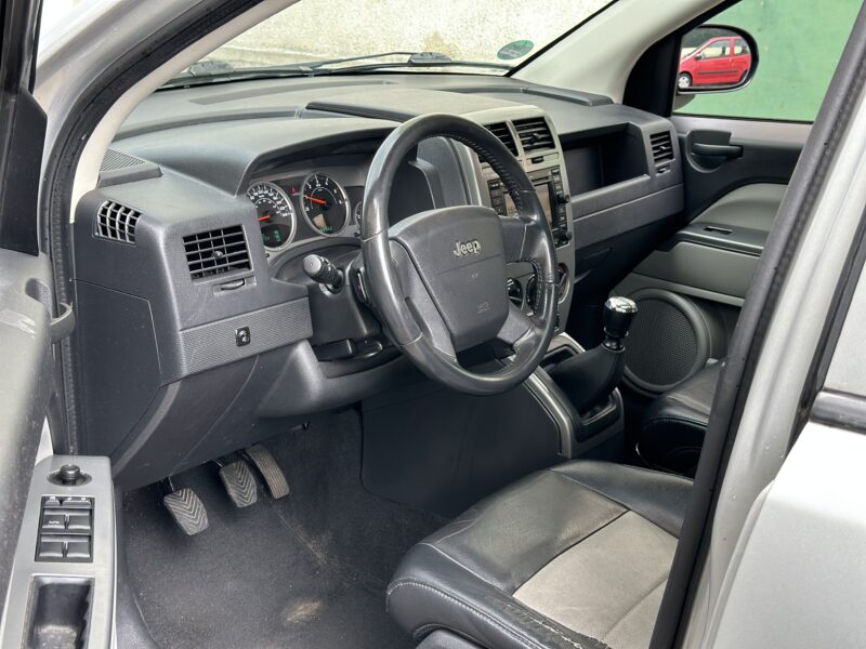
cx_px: 433
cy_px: 324
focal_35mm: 48
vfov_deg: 30.3
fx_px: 1201
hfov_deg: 39.7
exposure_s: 1/118
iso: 80
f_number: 1.78
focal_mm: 6.86
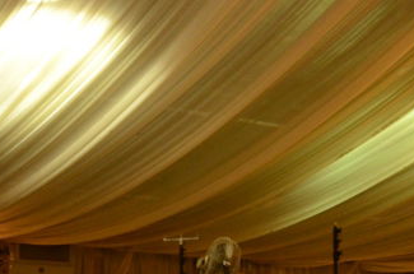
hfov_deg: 21.4
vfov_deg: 15.3
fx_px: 975
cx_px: -143
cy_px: 350
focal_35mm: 85
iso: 1250
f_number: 5.6
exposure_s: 1/100
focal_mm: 18
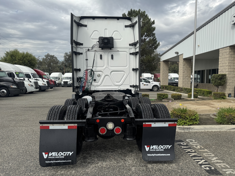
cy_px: 88
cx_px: 118
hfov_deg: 71.6
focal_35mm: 24
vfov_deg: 56.8
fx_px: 163
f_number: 1.78
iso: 80
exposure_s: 1/4950
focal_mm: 6.76
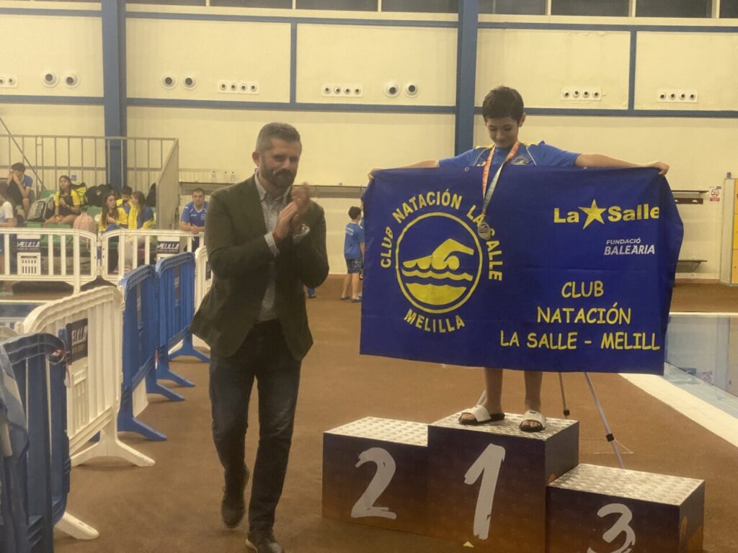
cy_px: 276
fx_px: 1109
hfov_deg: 36.8
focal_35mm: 52
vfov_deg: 28.0
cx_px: 369
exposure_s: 1/50
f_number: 2
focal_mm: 6
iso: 250
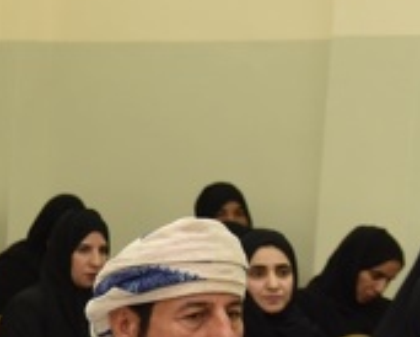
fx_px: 2077
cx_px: -459
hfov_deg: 10.5
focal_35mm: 167
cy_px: 224
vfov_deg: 9.3
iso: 500
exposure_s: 1/60
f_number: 5
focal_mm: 38
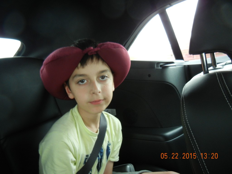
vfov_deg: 46.8
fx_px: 201
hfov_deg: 60.0
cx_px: 116
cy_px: 87
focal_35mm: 30
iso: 400
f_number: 3.5
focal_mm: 5.4
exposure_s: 1/45.8
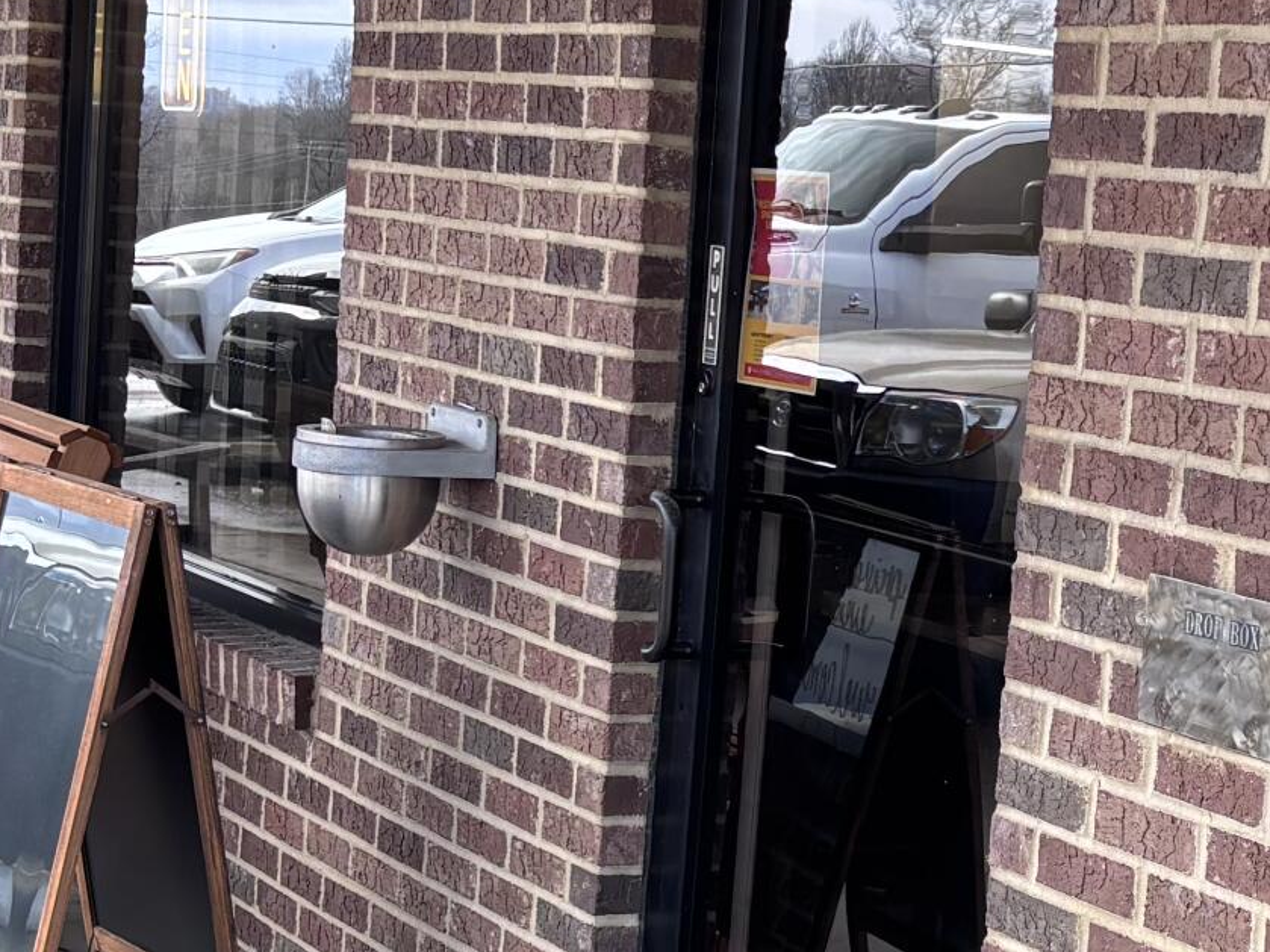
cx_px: 1096
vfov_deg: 15.9
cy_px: 645
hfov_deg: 20.7
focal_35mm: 93
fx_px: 3412
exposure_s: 1/221
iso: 40
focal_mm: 5.96
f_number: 1.6
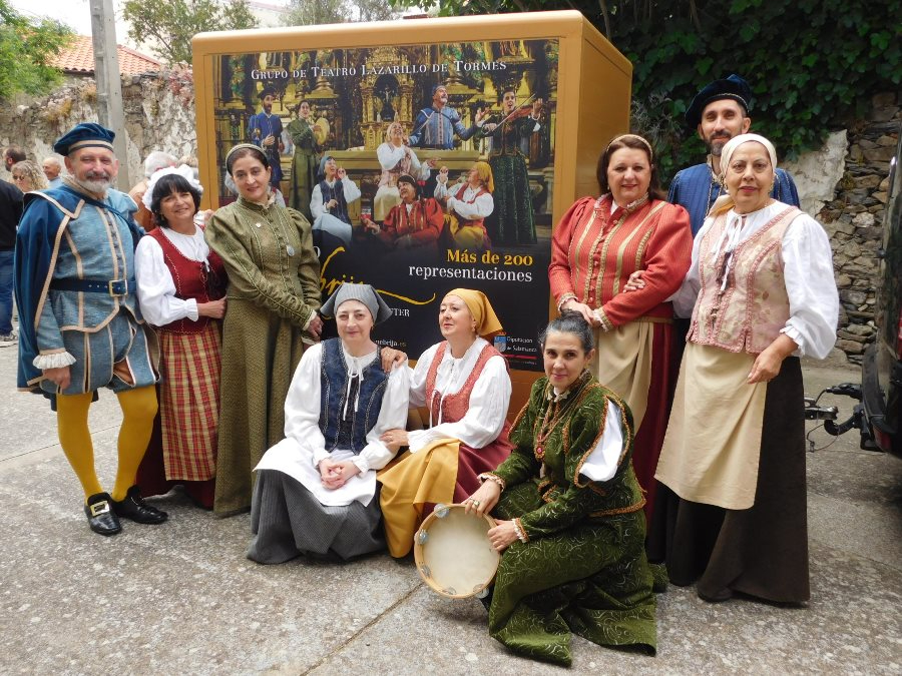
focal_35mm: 30
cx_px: 451
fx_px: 782
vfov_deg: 46.8
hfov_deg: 60.0
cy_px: 338
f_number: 3.2
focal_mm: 5.3
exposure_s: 1/500
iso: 125
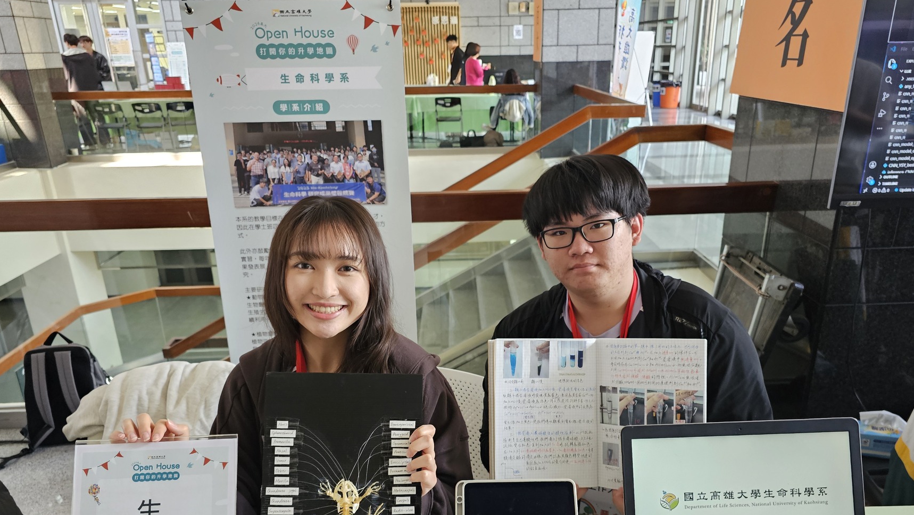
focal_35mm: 28
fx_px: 679
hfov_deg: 67.8
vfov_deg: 41.1
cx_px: 486
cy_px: 331
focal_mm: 6.3
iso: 640
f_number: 1.7
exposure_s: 1/120
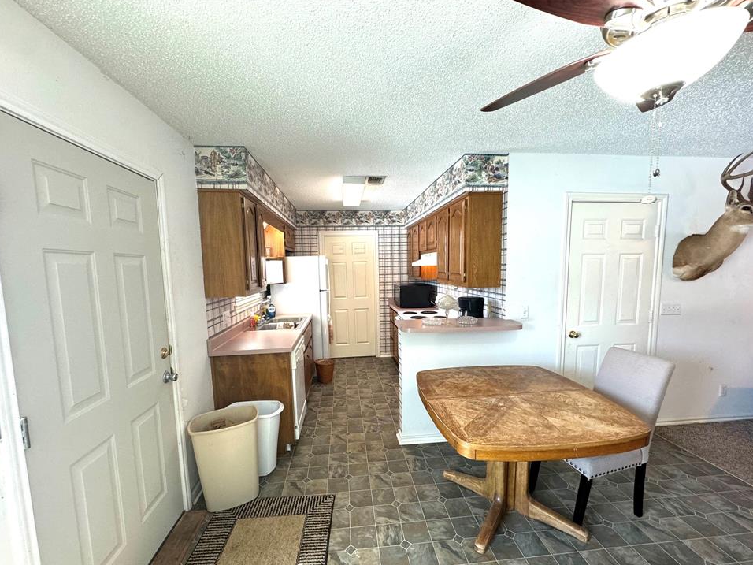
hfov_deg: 98.2
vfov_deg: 81.7
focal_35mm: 15
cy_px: 300
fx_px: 326
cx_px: 371
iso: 200
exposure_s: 1/120
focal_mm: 2.22
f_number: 2.2
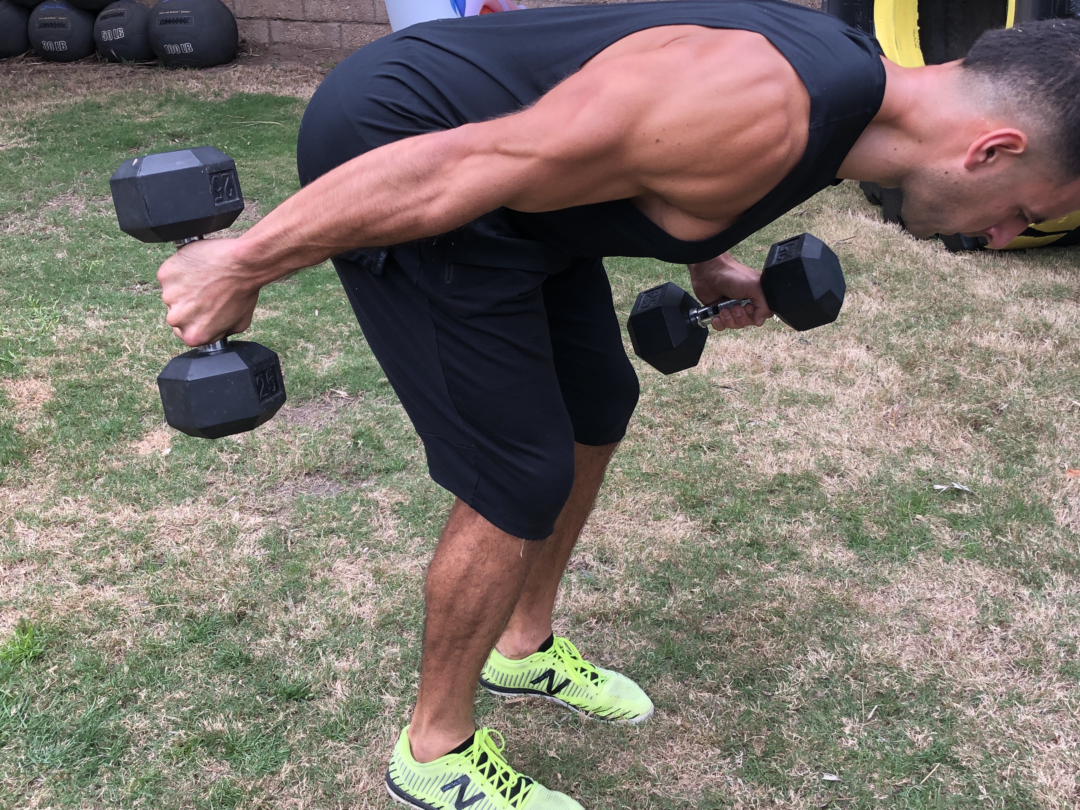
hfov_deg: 45.7
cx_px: 585
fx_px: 1279
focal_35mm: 41
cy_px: 359
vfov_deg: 35.1
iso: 64
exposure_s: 1/120
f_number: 1.8
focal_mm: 4
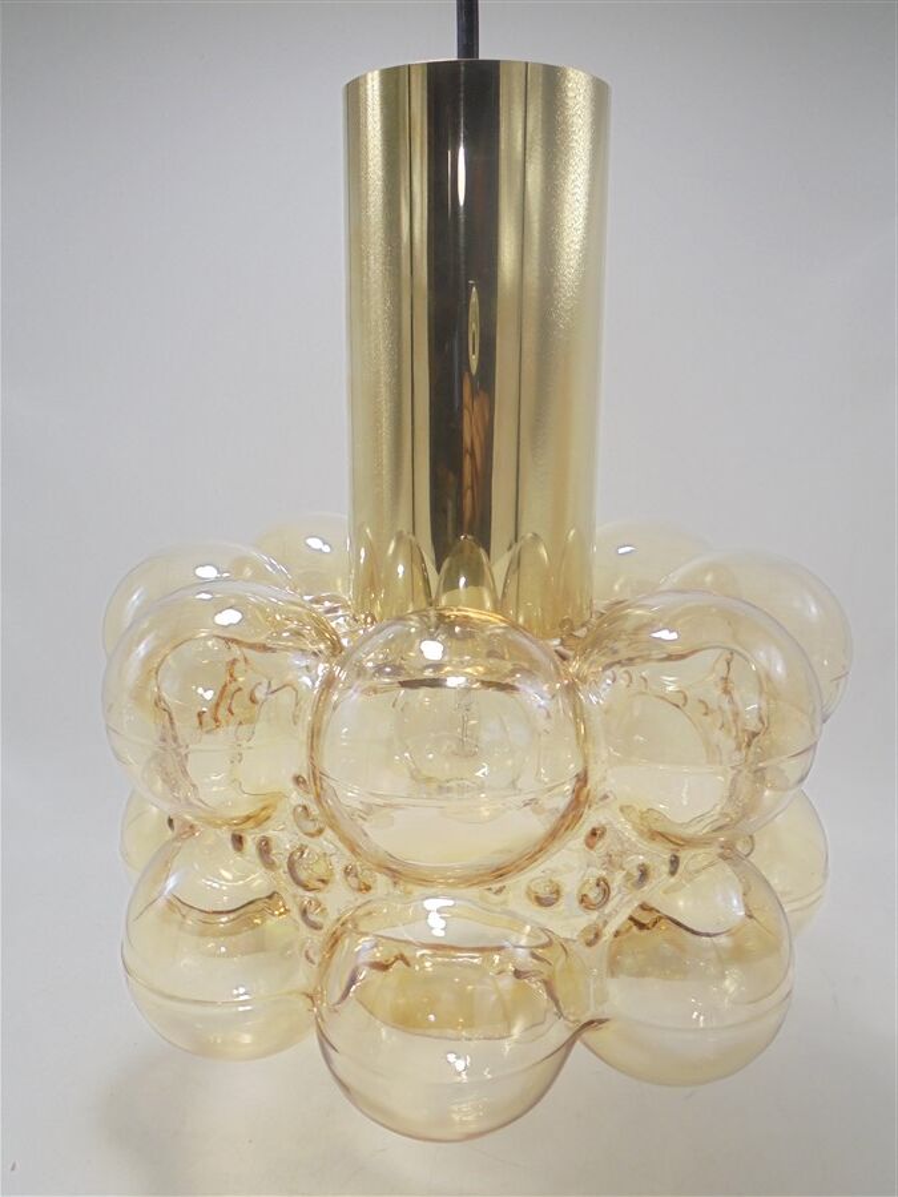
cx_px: 449
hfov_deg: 48.2
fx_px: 1003
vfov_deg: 61.7
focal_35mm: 29
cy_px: 598
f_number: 3.7
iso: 100
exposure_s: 1/40
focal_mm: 5.3
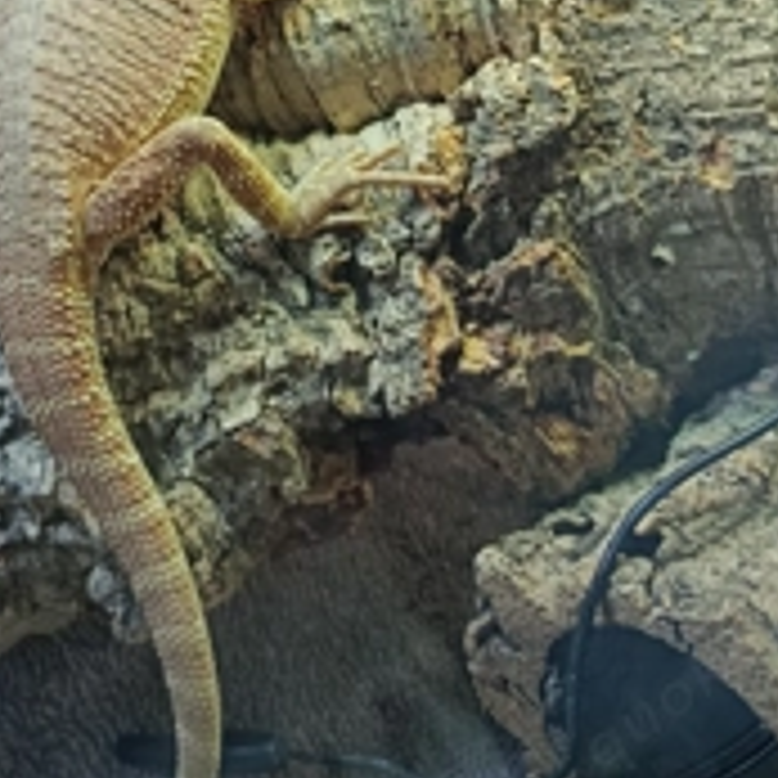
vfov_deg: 32.6
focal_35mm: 49
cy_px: 49
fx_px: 1246
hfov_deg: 34.3
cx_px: 256
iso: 667
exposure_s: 1/100
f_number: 1.7
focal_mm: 5.24
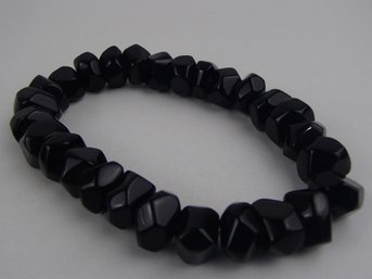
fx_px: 397
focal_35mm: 37
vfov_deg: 38.6
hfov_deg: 50.2
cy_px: 140
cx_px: 186
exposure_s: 1/160
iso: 125
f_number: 4.7
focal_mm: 6.64
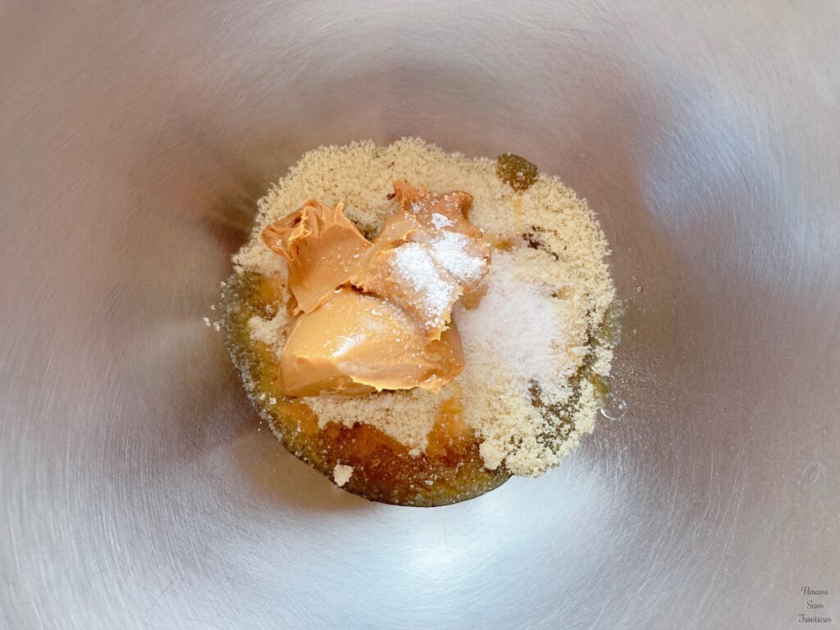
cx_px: 420
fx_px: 679
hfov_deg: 63.4
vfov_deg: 49.7
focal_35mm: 28
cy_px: 315
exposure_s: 1/50
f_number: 1.8
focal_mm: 3.99
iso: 50
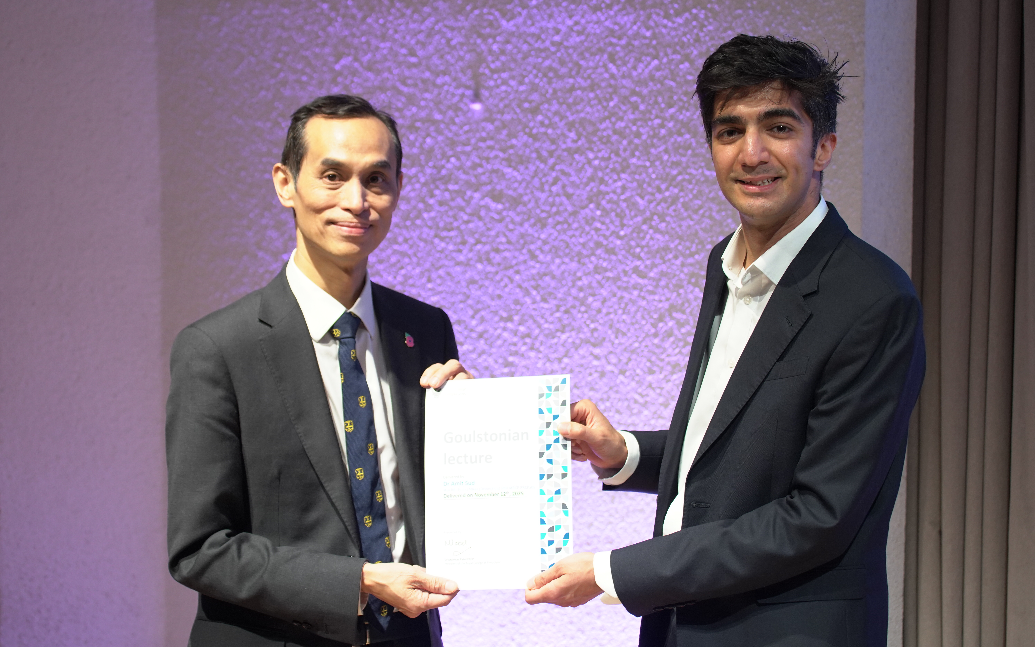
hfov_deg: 20.4
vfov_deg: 12.8
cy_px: 310
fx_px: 2877
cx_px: 517
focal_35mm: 102
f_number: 5.6
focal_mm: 100
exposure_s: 1/200
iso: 2000
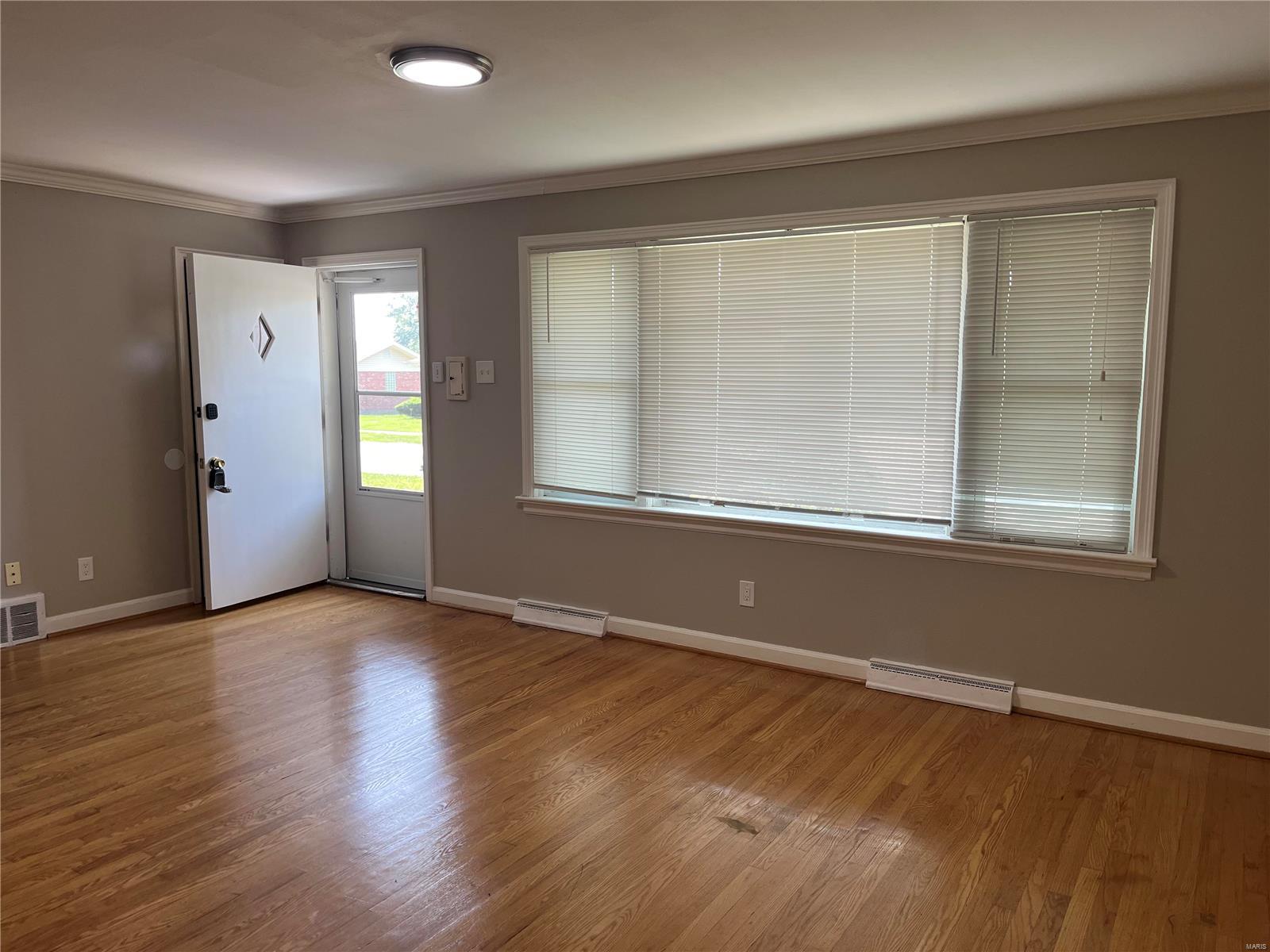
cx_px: 635
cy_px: 476
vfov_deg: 53.1
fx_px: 954
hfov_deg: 67.3
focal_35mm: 26
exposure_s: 1/120
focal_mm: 5.1
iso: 64
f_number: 1.6
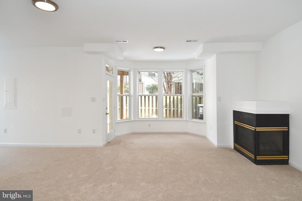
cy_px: 100
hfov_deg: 90.0
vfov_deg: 67.4
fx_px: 151
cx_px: 151
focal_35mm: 18
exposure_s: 1/100
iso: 200
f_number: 5
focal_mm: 12
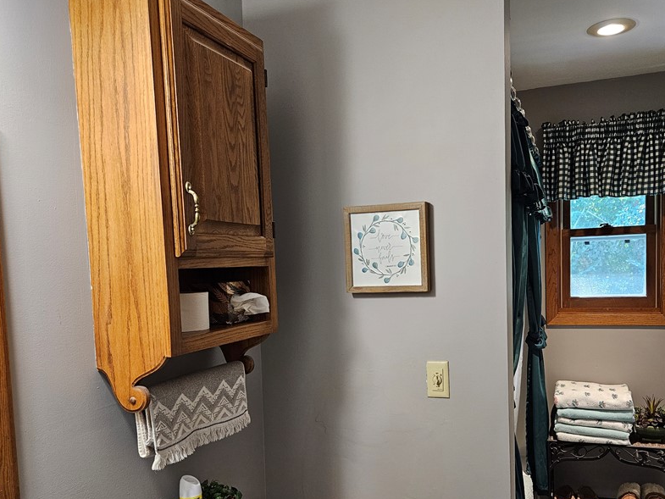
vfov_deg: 46.5
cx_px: 402
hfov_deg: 59.4
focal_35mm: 30
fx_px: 576
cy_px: 306
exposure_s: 1/120
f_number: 1.8
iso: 400
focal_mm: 5.4
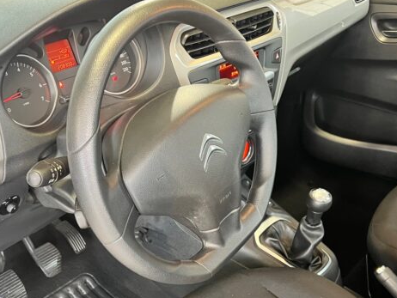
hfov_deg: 42.0
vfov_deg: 31.8
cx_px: 190
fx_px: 516
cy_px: 209
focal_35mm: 45
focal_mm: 5.7
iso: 500
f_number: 1.5
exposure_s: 1/33
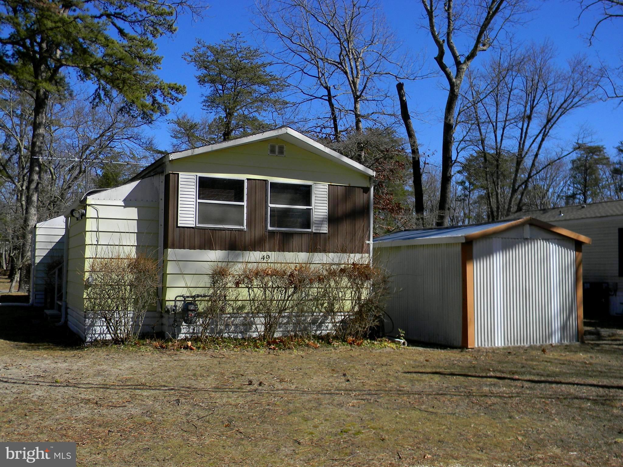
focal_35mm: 36
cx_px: 312
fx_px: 648
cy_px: 234
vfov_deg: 39.7
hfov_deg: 51.4
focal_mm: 6.4
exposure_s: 1/296
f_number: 7.4
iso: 80
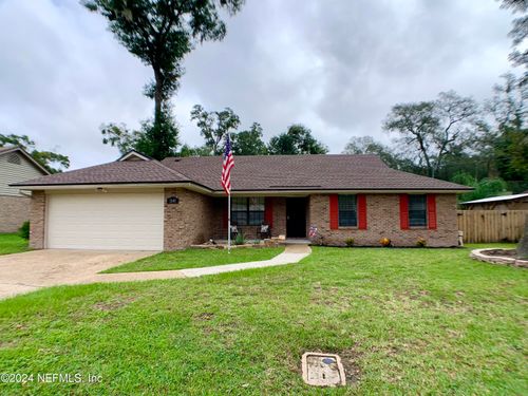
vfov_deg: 53.1
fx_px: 397
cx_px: 264
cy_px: 198
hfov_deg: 67.3
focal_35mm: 26
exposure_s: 1/1427
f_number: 1.8
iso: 25
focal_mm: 4.25
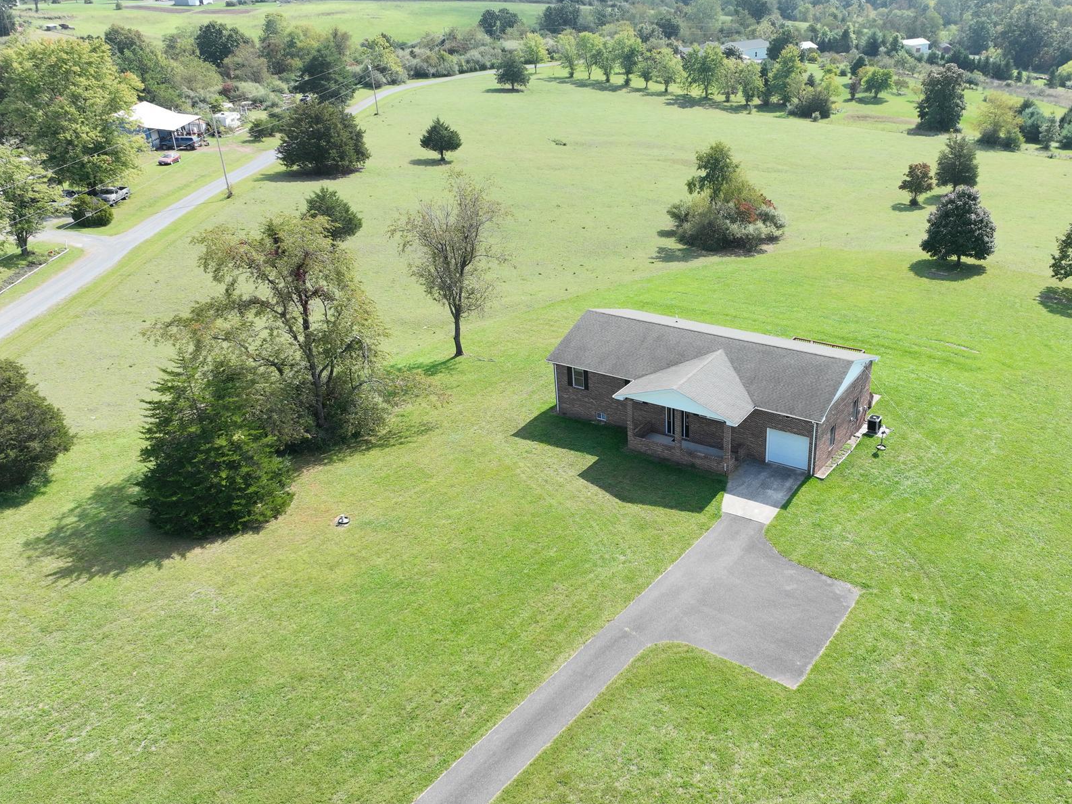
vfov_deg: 45.4
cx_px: 637
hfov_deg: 57.9
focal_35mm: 31
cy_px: 448
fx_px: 960
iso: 230
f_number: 2.8
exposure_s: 1/1000
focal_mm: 12.29
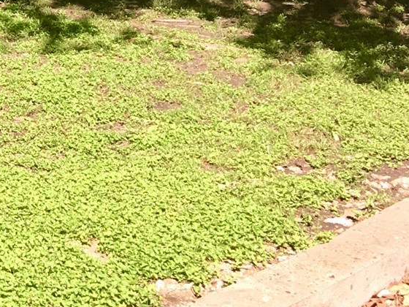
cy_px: -195
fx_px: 1252
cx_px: -332
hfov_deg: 15.8
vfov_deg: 13.0
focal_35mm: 106
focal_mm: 4.15
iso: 25
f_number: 2.2
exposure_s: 1/561
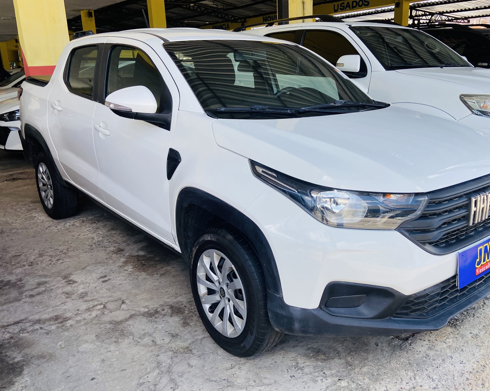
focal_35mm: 31
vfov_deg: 47.1
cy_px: 208
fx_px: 449
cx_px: 273
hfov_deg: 57.0
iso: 32
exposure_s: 1/633
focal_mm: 4.25
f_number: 1.8
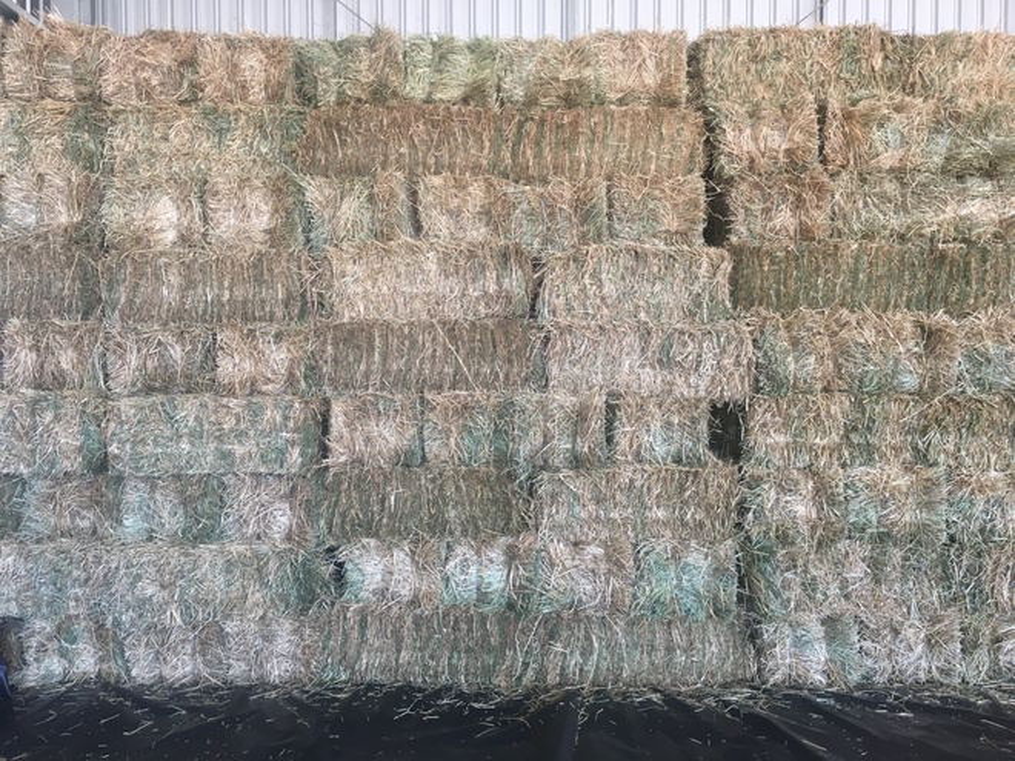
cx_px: 508
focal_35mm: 29
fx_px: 850
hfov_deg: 61.7
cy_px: 380
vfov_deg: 48.2
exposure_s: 1/33
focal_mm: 4.15
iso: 25
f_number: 2.2
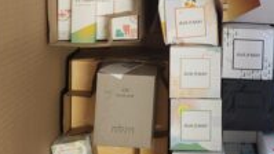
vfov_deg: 19.7
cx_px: 187
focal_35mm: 57
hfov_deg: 36.2
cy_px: -34
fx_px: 414
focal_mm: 5.4
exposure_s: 1/100
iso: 320
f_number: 1.8
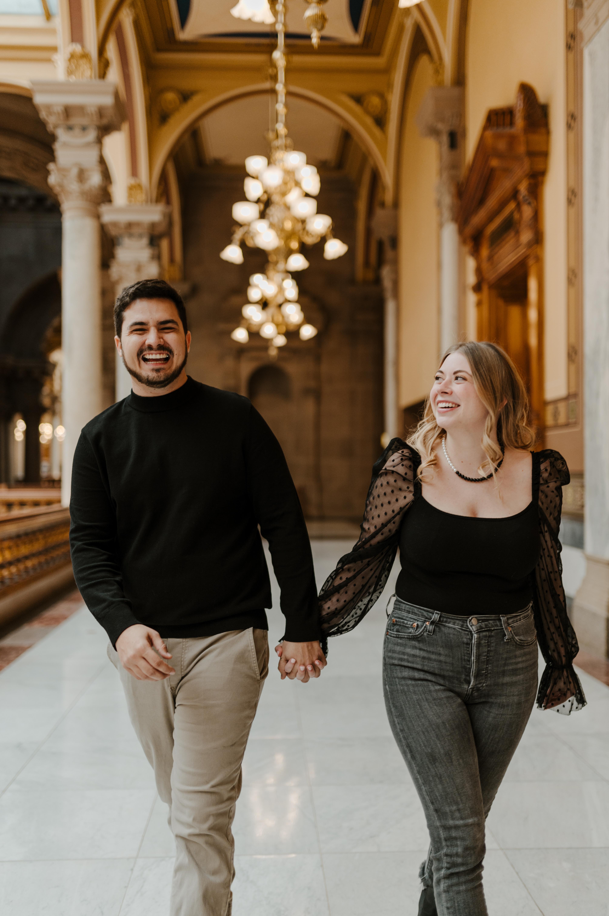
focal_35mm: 35
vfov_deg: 54.5
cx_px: 304
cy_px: 458
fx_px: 889
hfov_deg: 37.8
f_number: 1.4
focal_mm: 35
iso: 320
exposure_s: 1/250
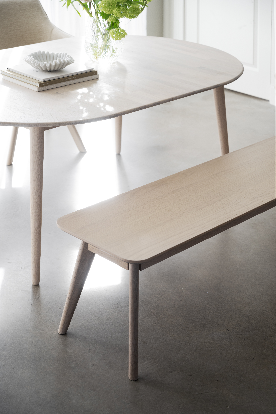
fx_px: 805
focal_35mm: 70
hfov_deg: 19.5
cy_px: 207
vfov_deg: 28.8
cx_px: 138
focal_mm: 70
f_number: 4
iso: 100
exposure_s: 1/80
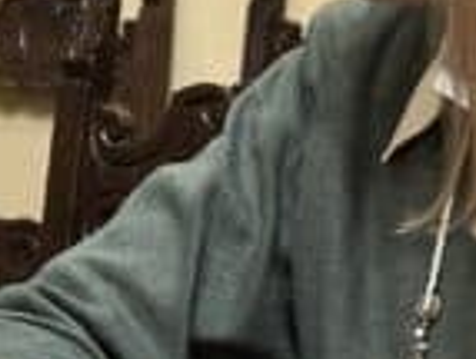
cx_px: -70
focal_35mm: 233
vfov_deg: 6.4
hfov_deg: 8.4
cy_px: -3
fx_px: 3212
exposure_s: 1/33
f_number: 1.78
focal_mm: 6.86
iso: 400
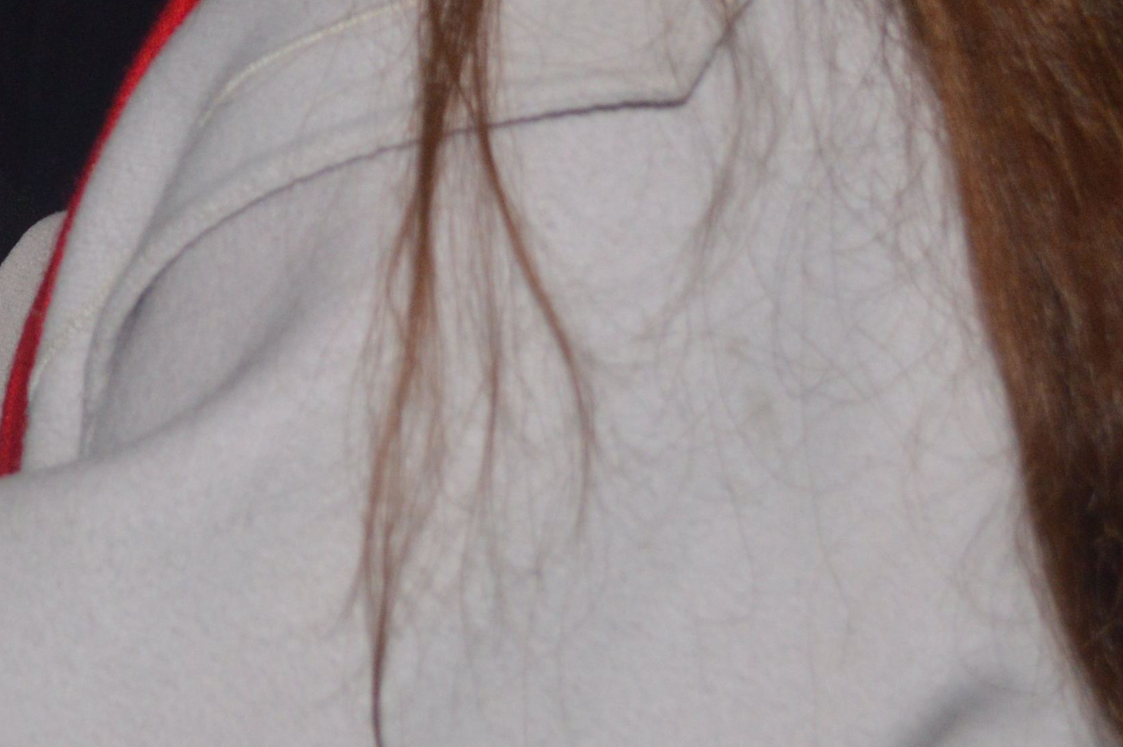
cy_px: -376
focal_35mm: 196
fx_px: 6109
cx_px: -117
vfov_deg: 6.9
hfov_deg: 10.4
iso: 400
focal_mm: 36
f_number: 5
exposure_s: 1/60
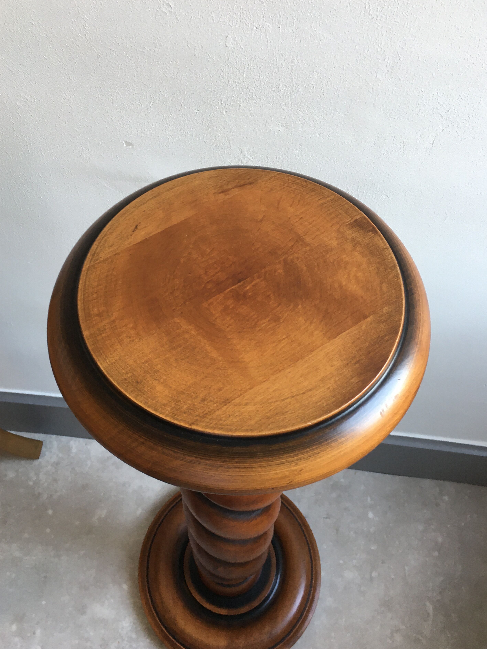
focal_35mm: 31
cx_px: 235
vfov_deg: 58.3
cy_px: 321
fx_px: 582
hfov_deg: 45.4
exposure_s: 1/33
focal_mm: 4.15
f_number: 2.2
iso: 64
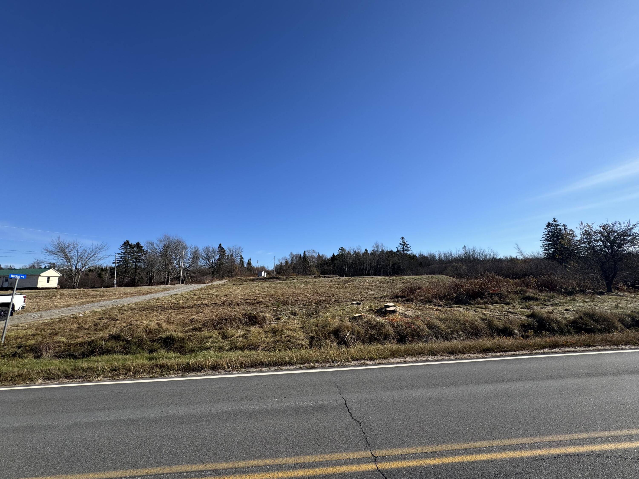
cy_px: 240
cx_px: 320
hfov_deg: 102.1
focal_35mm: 14
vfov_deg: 85.7
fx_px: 258
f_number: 2.2
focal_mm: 2.22
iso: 50
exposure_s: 1/1976
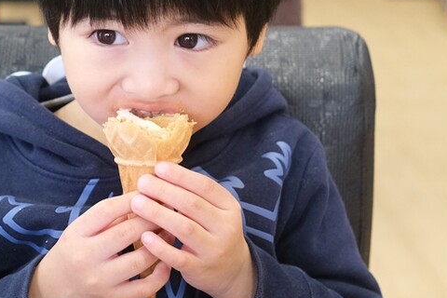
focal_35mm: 62
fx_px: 770
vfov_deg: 21.7
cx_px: 137
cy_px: 78
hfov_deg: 32.0
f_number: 2.8
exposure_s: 1/170
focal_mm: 23
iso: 1600
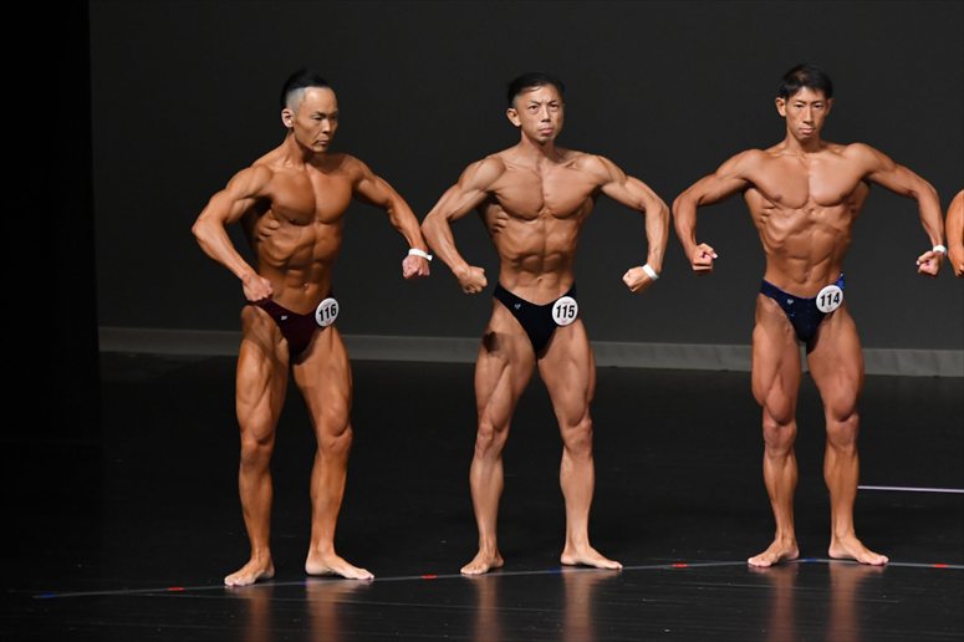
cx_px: 482
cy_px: 321
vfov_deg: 4.4
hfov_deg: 6.5
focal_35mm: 315
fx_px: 8431
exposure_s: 1/400
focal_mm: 210
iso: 4000
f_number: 5.6
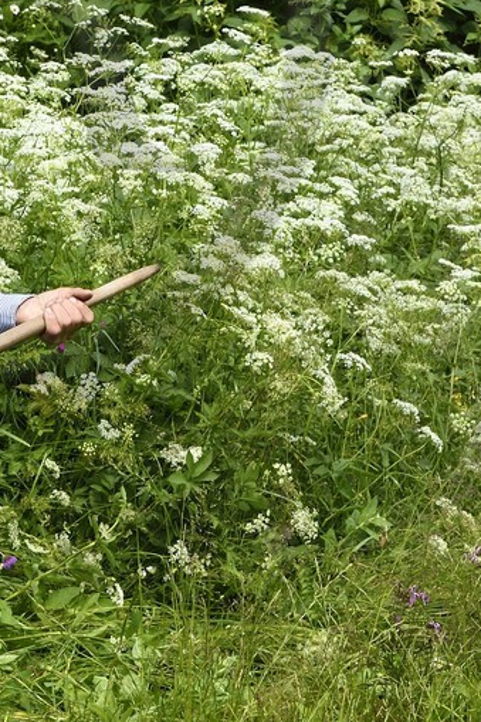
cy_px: -1
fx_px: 4412
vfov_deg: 9.3
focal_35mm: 220
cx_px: -107
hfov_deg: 6.2
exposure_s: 1/400
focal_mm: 70
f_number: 10
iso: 400
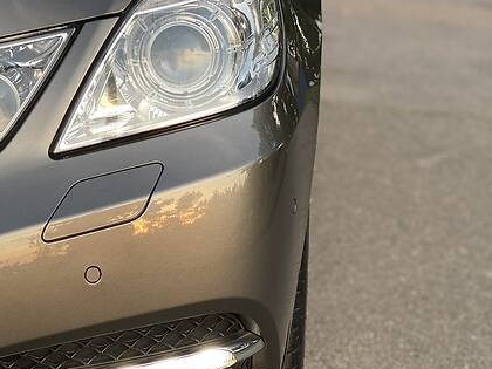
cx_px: 74
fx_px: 1407
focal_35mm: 99
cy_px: 173
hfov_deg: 19.6
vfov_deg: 14.9
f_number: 2
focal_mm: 6
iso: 32
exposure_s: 1/100
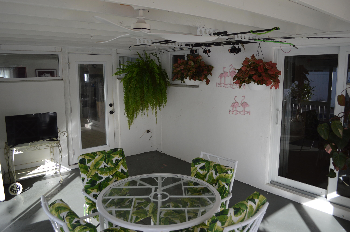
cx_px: 175
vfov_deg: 47.8
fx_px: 262
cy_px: 116
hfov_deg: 67.4
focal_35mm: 27
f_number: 3.5
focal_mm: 18
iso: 400
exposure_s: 1/500
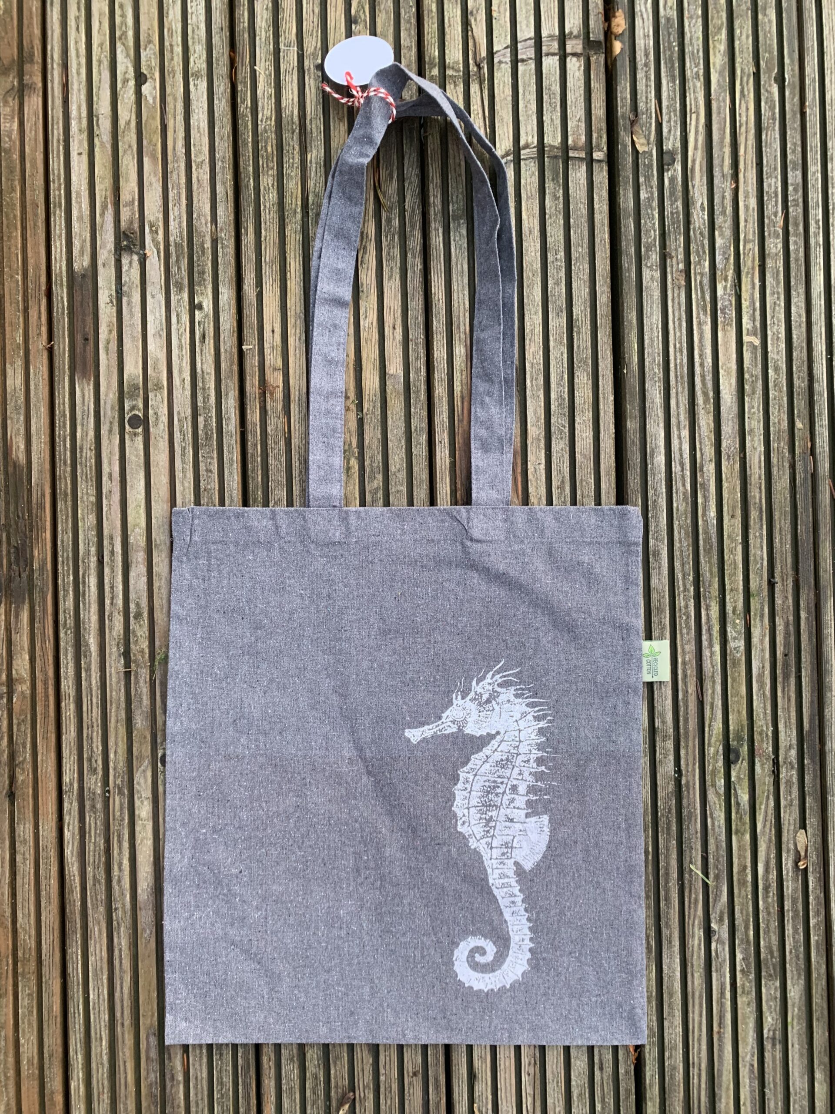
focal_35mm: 26
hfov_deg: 53.1
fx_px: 836
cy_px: 557
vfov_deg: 67.3
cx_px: 418
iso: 125
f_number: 1.8
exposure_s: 1/60
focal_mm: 4.25
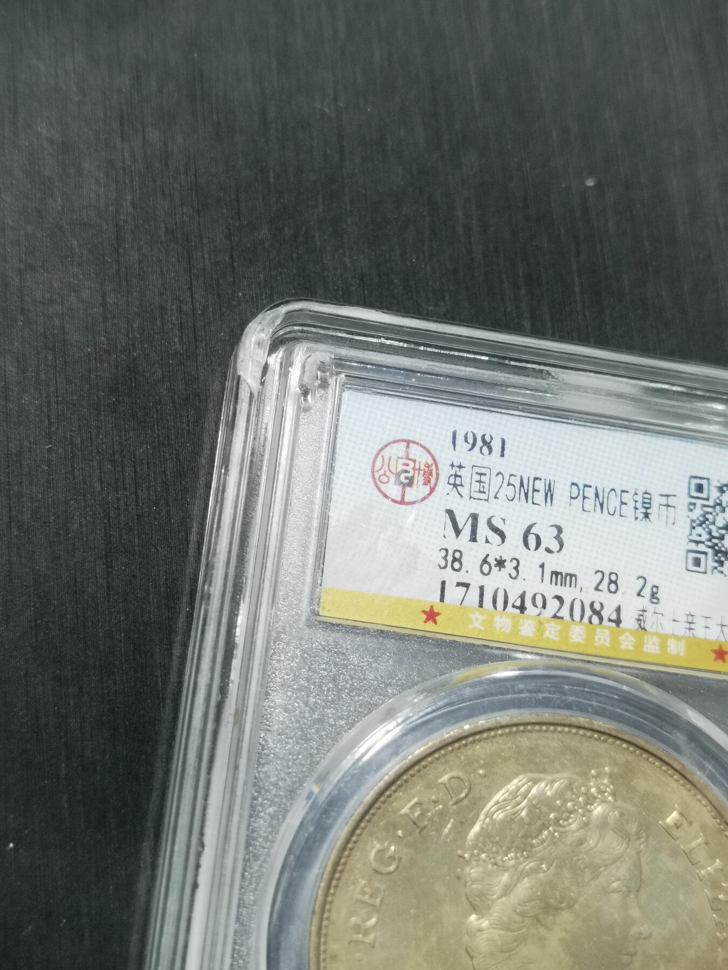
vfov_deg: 35.5
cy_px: 485
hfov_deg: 27.0
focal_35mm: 54
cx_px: 364
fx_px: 1514
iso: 200
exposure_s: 1/100
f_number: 1.9
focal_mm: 6.67
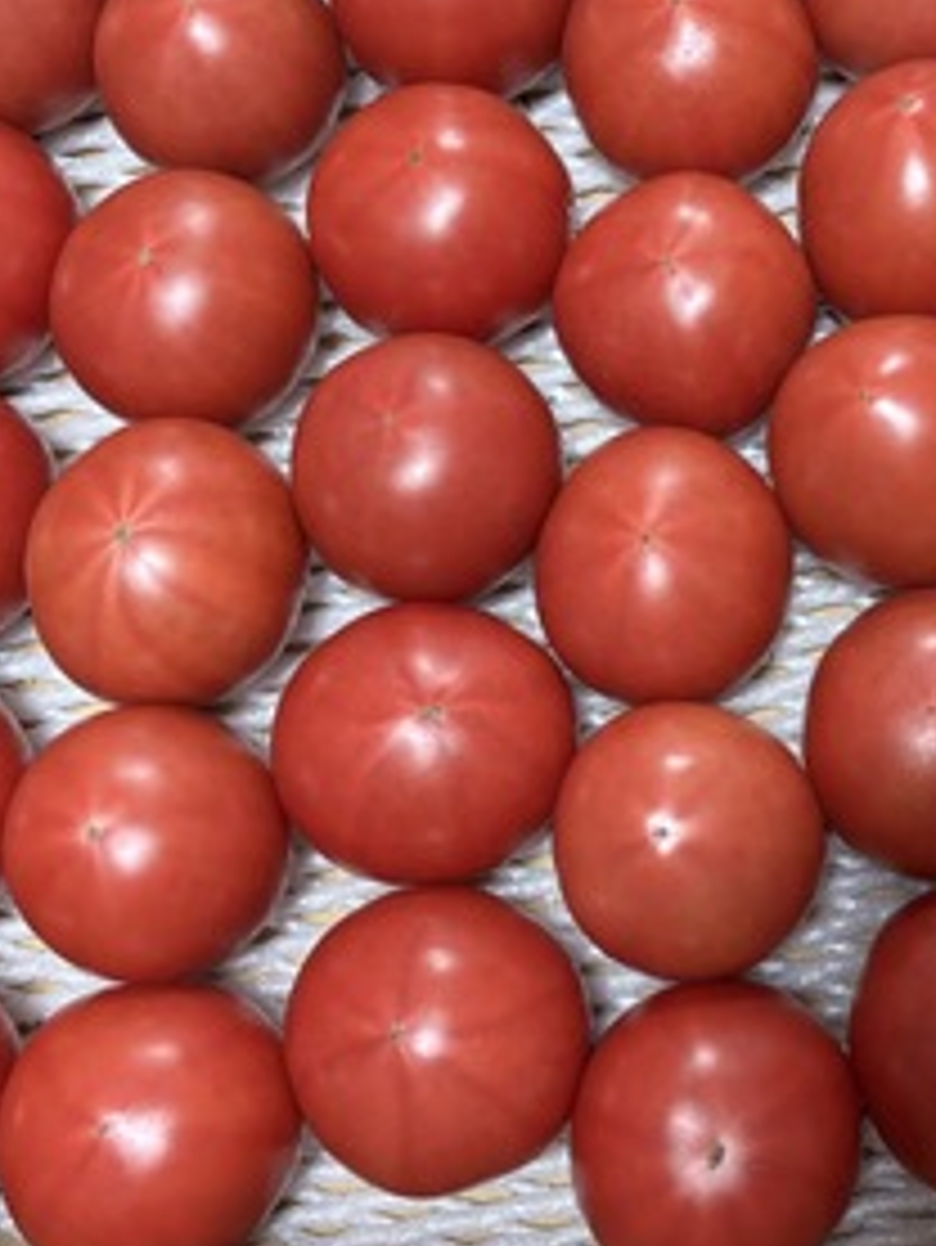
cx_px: 713
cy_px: 580
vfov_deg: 42.0
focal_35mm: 45
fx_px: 1621
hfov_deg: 31.6
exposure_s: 1/60
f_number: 1.6
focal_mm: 5.96
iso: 400
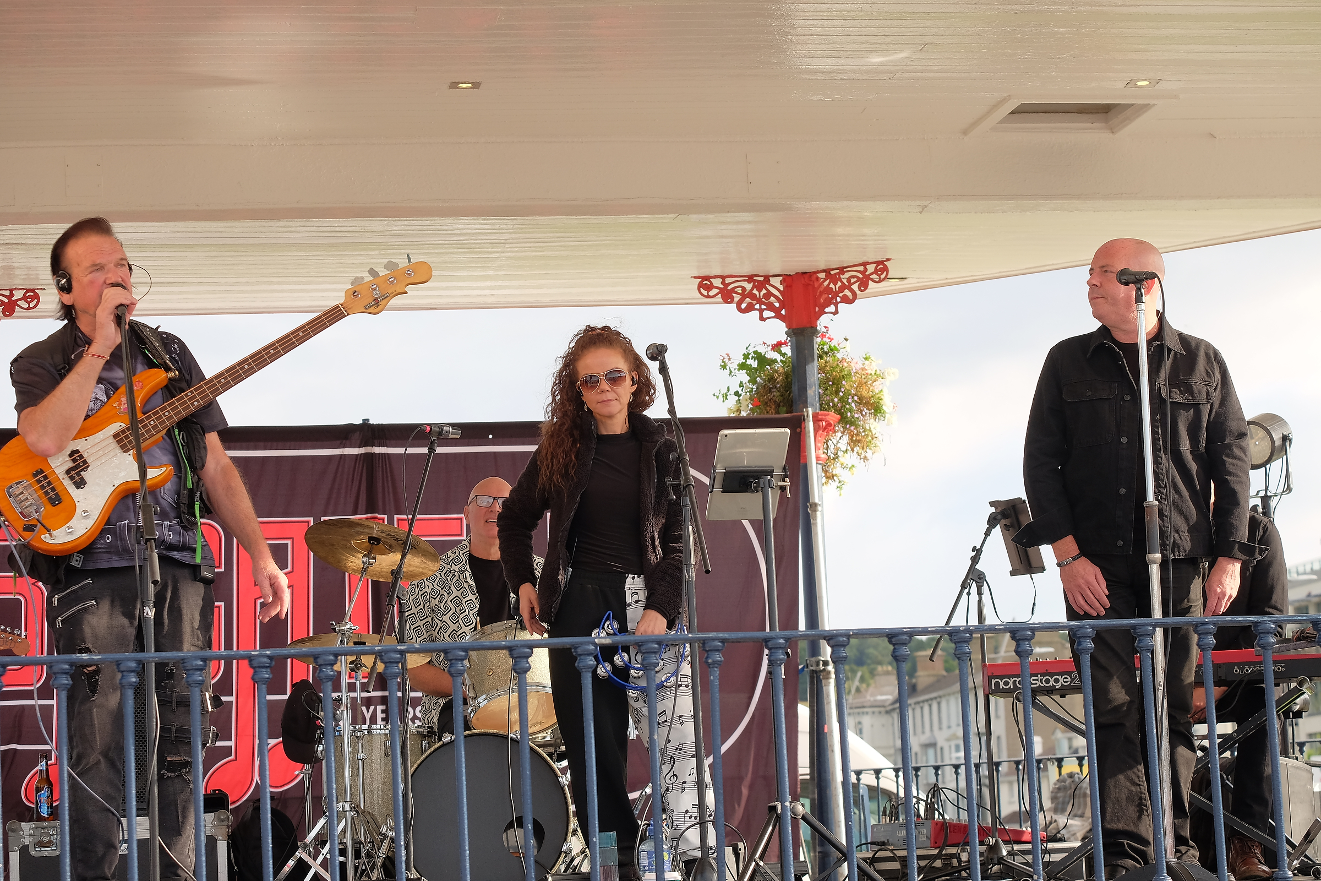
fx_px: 3045
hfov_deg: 24.5
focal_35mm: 83
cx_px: 660
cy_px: 440
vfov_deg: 16.5
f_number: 5.6
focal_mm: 55
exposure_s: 1/240
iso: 400
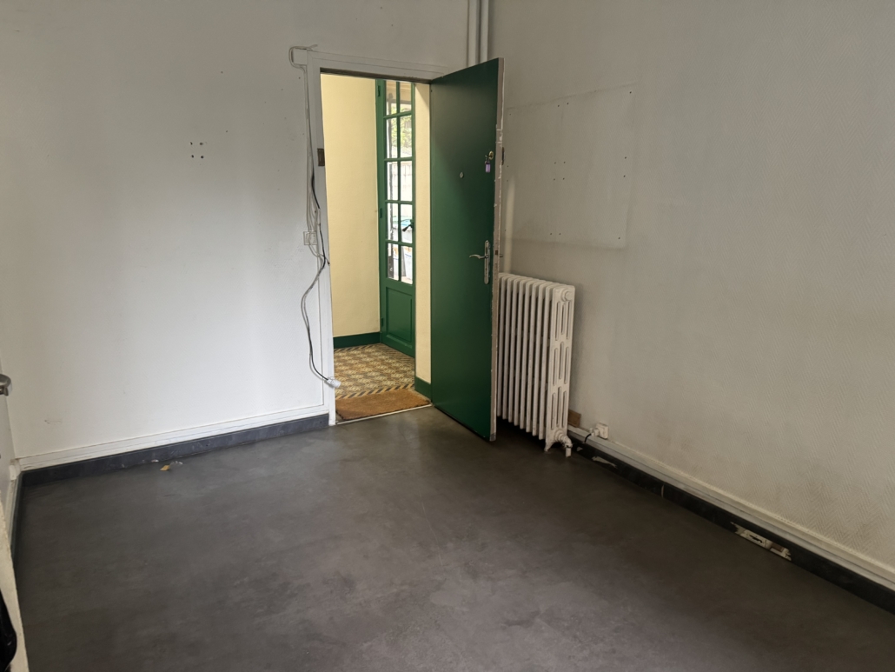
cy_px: 336
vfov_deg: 56.8
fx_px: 621
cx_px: 448
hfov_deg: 71.6
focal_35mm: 24
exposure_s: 1/50
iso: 500
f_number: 1.78
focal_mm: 6.76
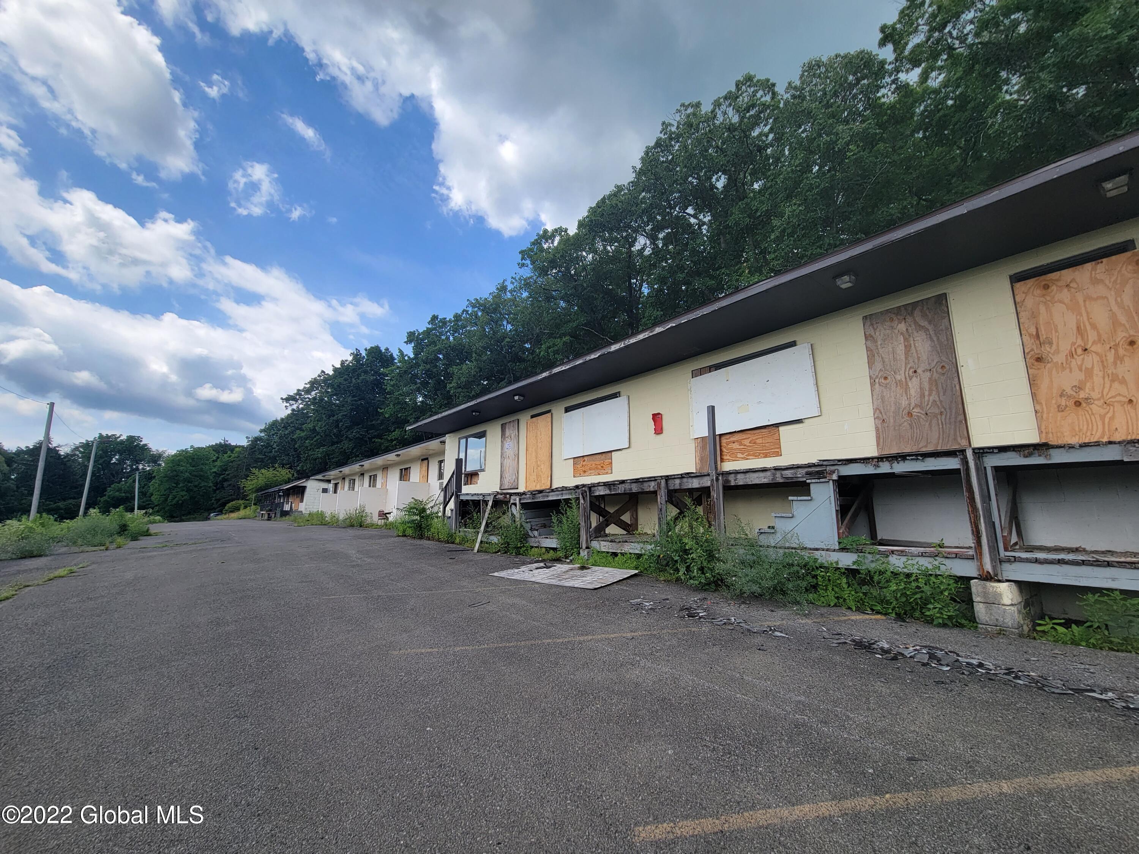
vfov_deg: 89.9
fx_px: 428
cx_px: 570
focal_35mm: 13
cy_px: 427
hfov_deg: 106.2
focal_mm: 2.2
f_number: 2.2
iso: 50
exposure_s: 1/1186
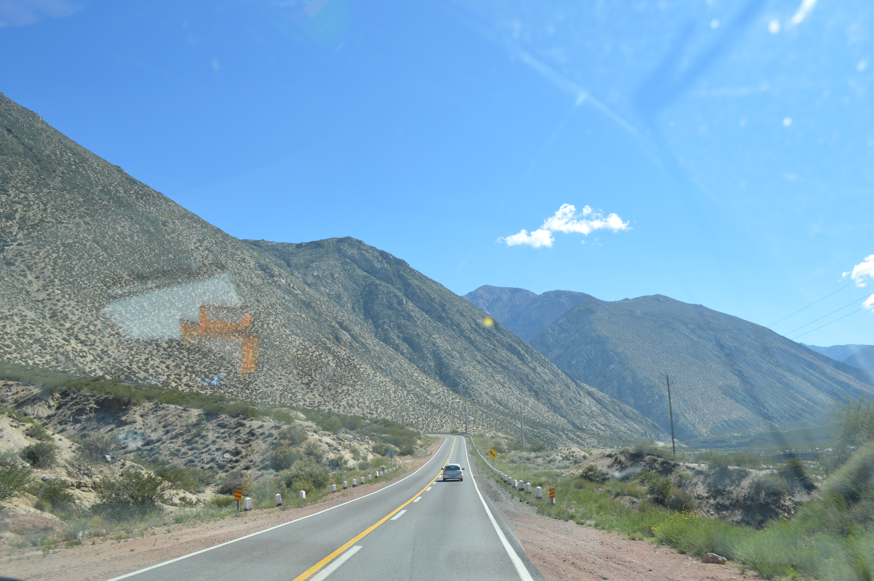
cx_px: 437
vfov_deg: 43.5
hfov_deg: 62.0
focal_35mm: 30
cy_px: 290
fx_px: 728
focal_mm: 20
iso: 100
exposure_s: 1/250
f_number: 7.1
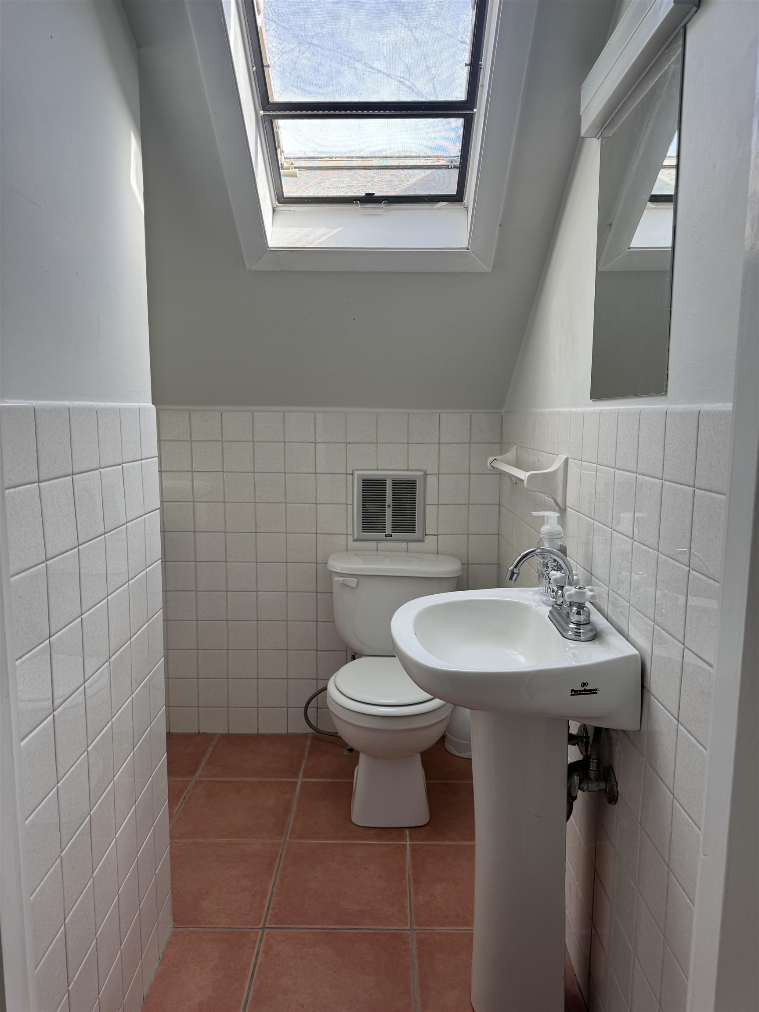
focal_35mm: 24
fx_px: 702
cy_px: 506
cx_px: 380
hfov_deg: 56.8
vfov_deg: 71.6
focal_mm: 6.76
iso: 80
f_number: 1.78
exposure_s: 1/164
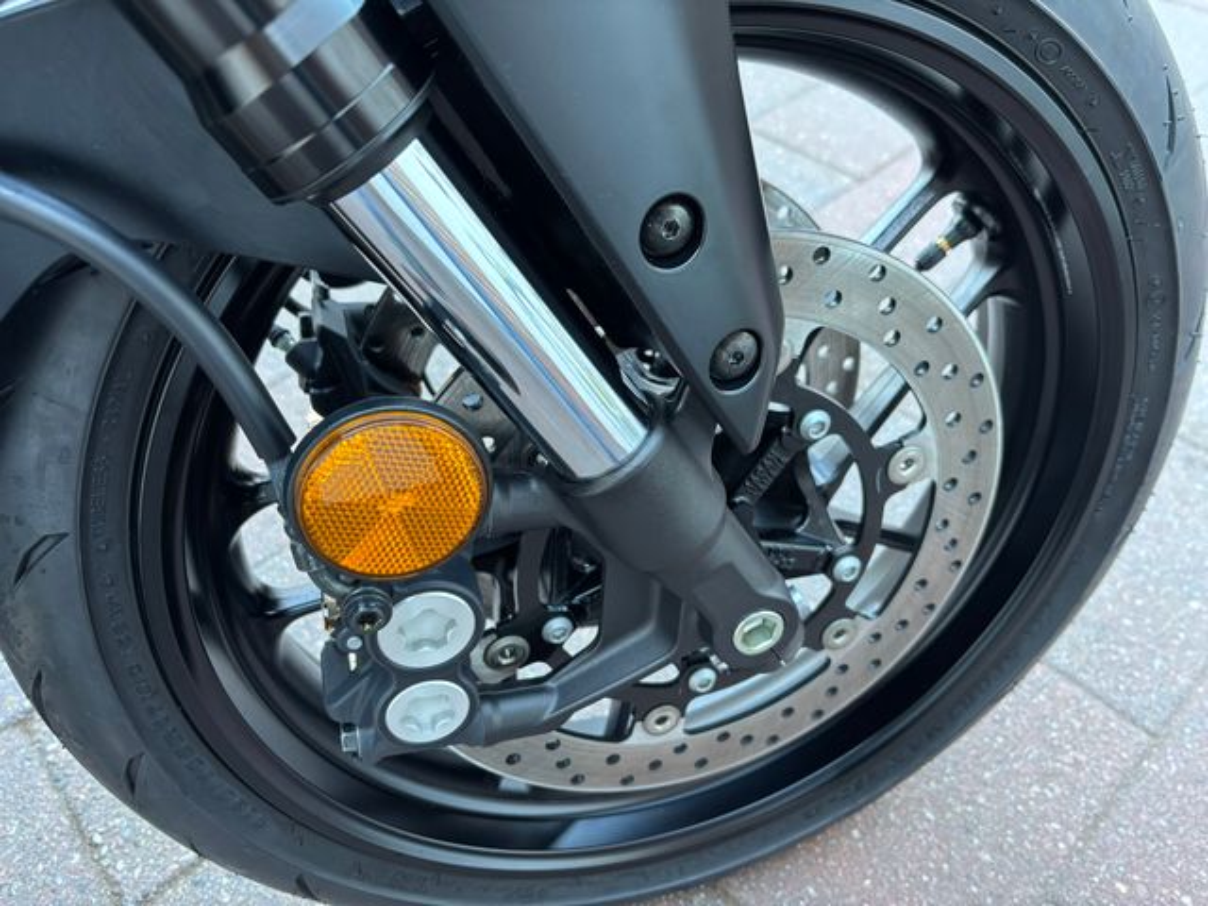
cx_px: 604
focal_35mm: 26
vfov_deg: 53.1
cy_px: 453
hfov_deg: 67.3
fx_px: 907
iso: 200
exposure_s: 1/60
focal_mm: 5.96
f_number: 1.6
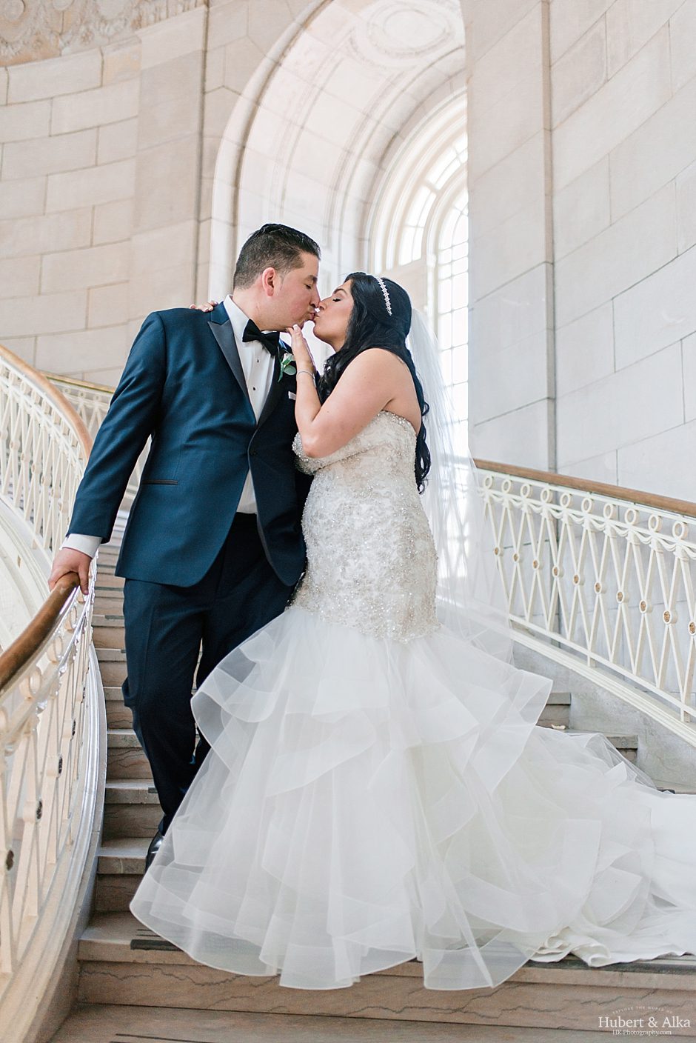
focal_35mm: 35
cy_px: 522
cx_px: 348
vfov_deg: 54.4
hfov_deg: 37.9
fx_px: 1014
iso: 640
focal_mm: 35
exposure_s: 1/400
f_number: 1.8
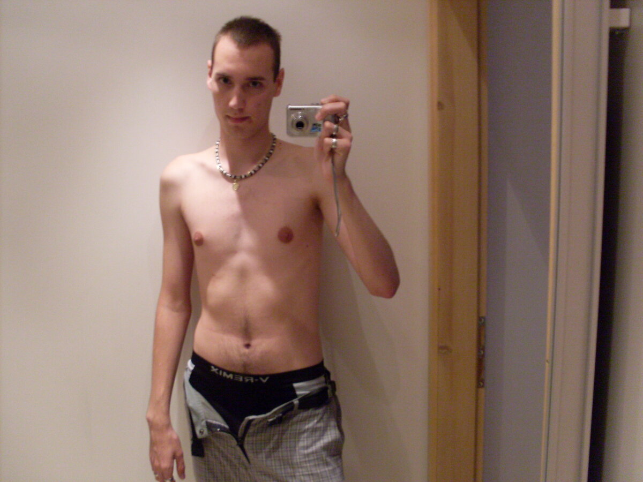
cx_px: 322
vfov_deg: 37.7
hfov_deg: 49.0
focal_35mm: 38
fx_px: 706
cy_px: 241
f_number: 2.8
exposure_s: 1/10
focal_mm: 6.3
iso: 200
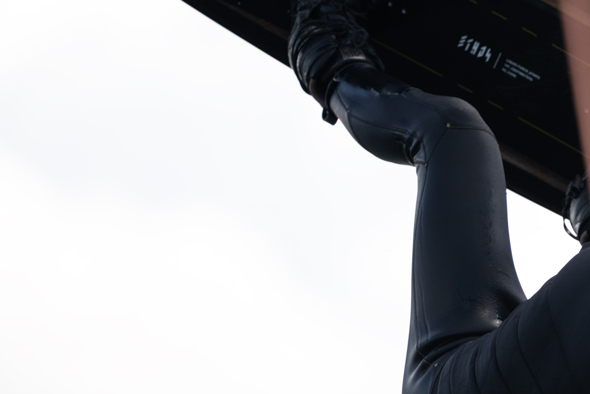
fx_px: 15436
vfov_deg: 1.5
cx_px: 659
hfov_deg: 2.2
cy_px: 280
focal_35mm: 942
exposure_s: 1/2000
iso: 320
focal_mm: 400
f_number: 4
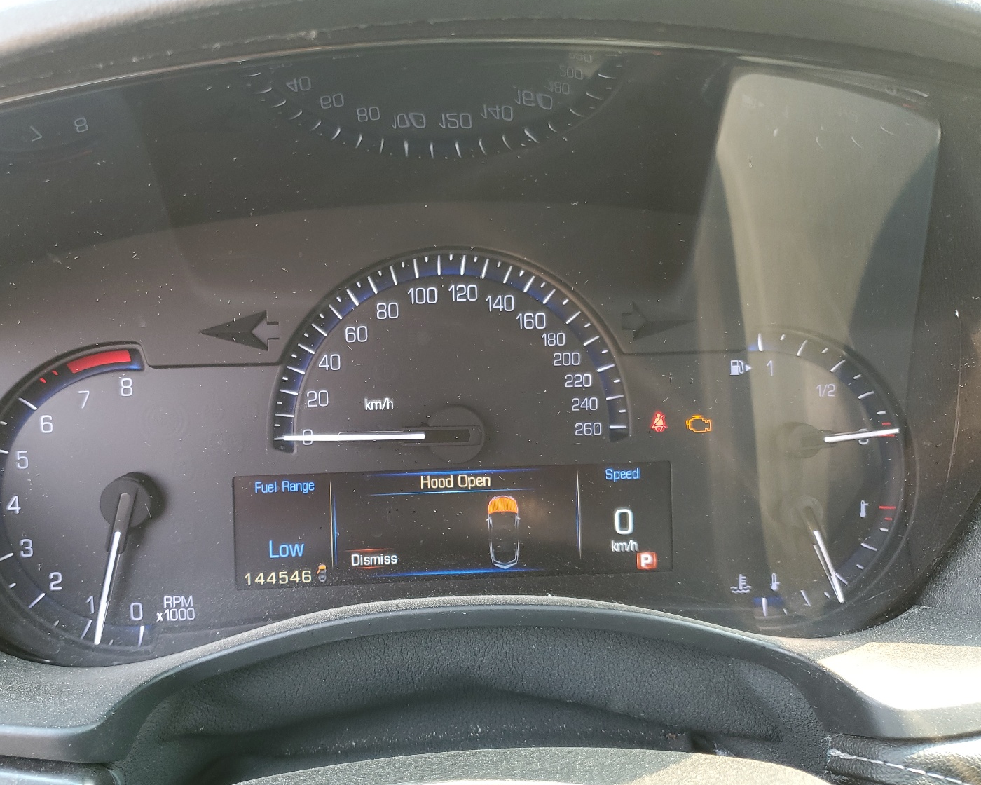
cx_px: 426
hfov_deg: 60.2
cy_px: 411
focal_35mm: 29
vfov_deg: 50.0
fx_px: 842
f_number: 1.5
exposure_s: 1/60.2
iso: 57
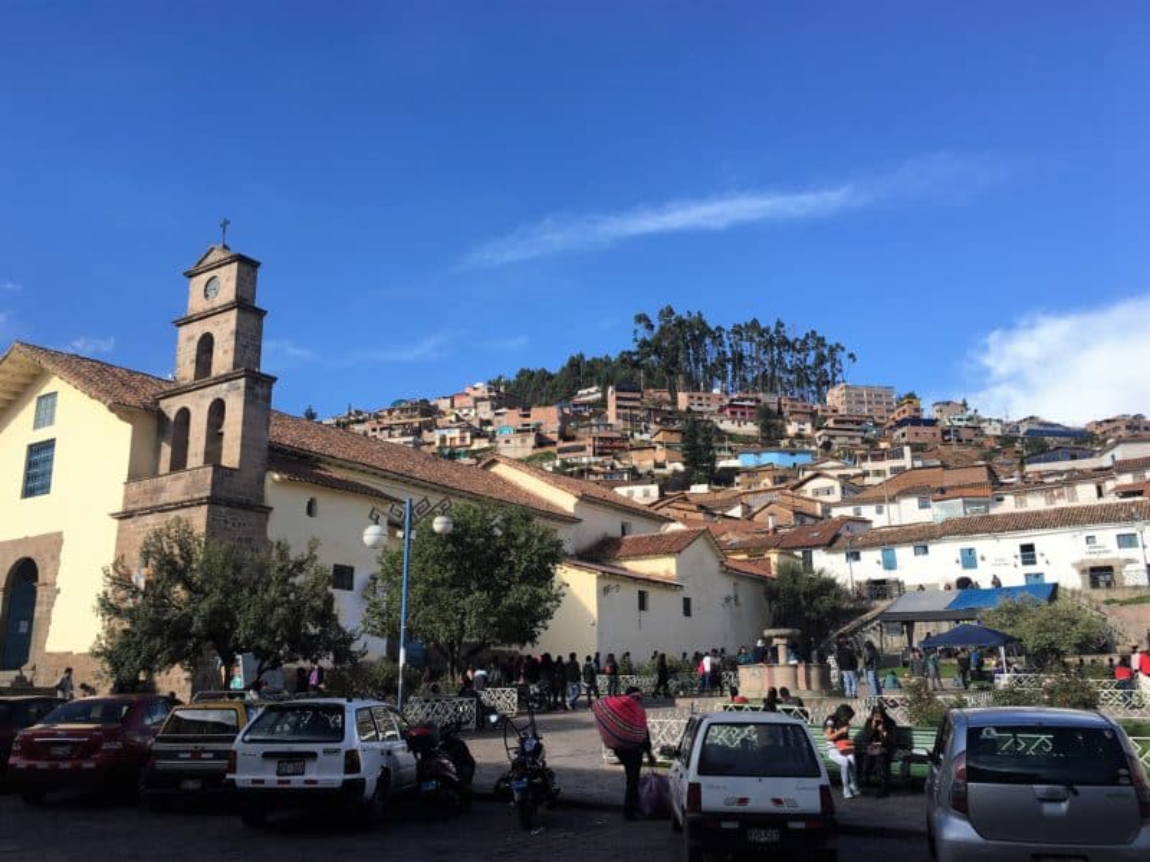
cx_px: 575
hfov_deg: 61.7
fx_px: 963
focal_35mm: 29
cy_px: 431
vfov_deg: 48.2
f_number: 2.2
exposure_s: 1/905
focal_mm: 4.15
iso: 25
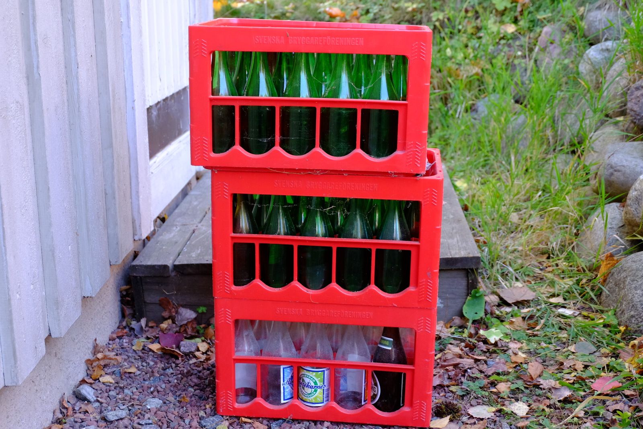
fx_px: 875
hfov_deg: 40.3
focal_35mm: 49
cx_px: 322
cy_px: 214
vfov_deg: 27.5
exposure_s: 1/100
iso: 1600
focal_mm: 32.5
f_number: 5
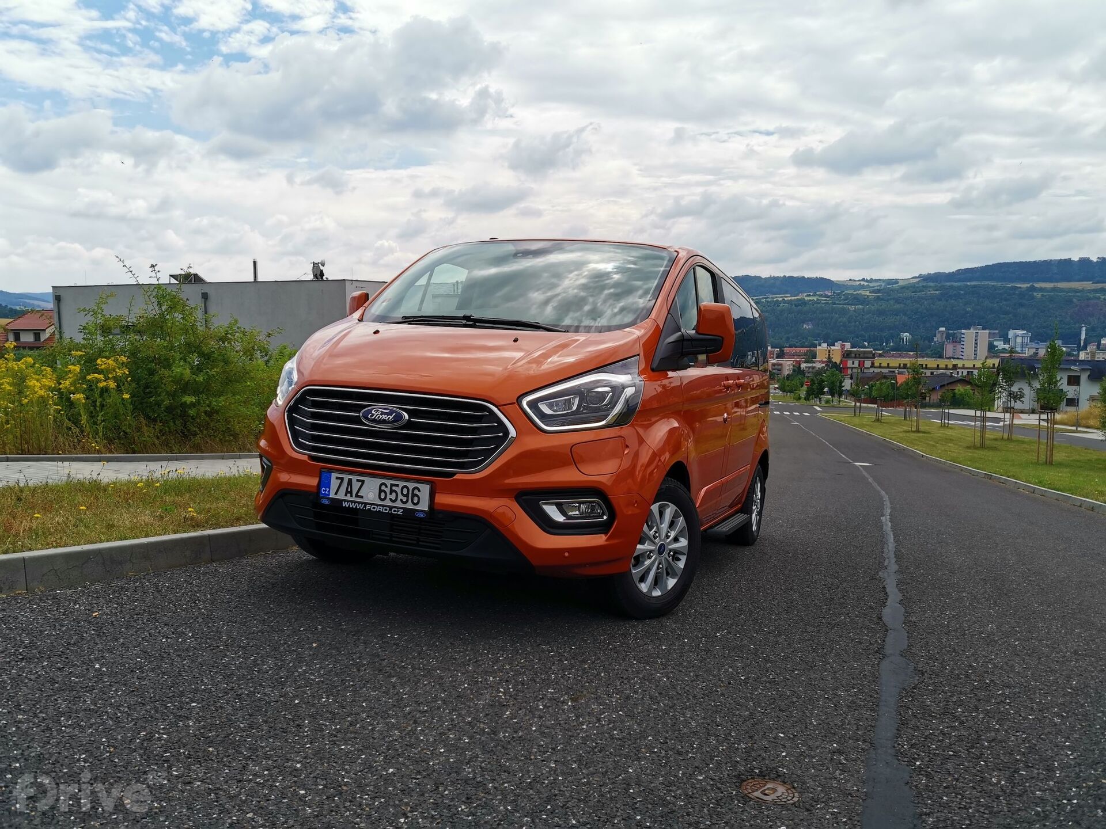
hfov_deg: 67.3
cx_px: 553
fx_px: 831
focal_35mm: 26
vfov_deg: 53.1
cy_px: 414
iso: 50
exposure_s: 1/4082
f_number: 1.4
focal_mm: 4.66
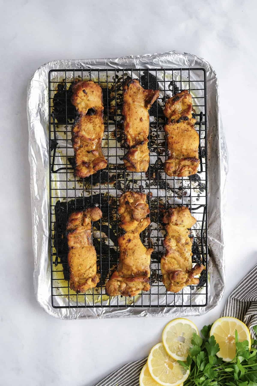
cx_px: 128
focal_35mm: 33
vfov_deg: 57.2
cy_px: 193
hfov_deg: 40.0
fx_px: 353
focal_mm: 22
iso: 500
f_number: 4
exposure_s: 1/50
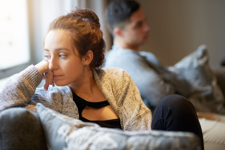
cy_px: 75
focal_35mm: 85
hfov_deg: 23.9
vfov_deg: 16.1
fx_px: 531
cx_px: 112
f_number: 2
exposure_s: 1/100
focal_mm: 85
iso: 200
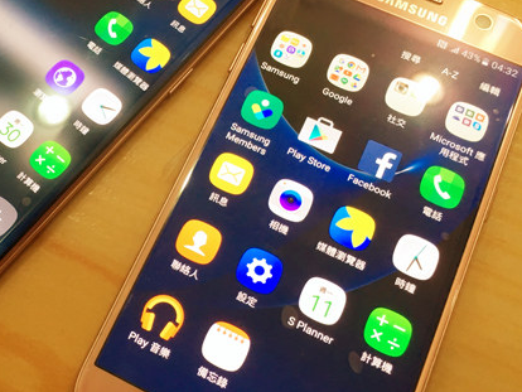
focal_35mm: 49
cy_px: 162
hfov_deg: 37.8
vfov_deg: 29.6
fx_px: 739
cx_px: 124
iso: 64
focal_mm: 4.15
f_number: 2.2
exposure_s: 1/17
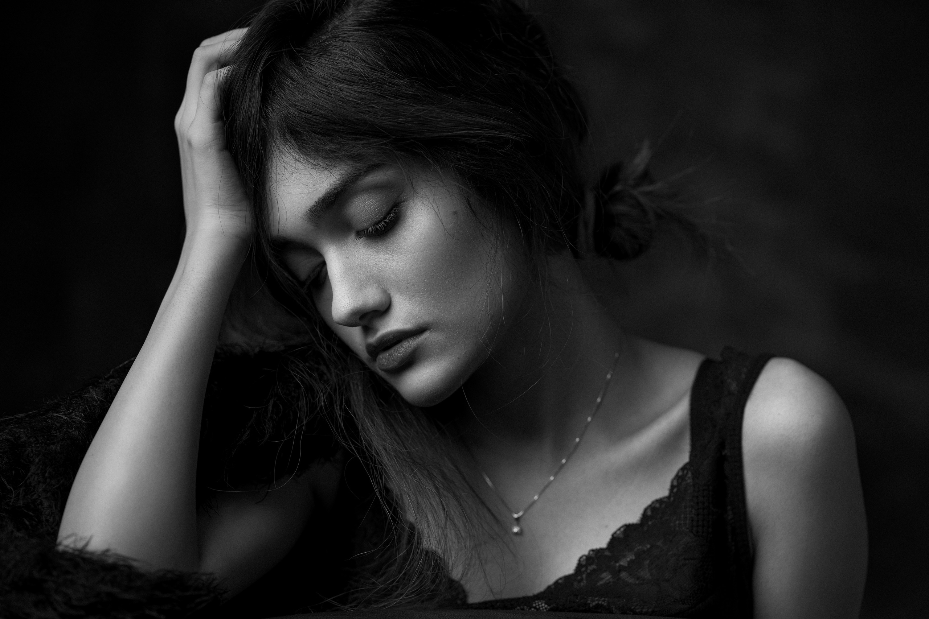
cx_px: 464
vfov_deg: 16.1
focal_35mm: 85
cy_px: 310
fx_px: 2193
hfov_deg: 23.9
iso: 50
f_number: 3.2
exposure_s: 1/160
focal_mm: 85
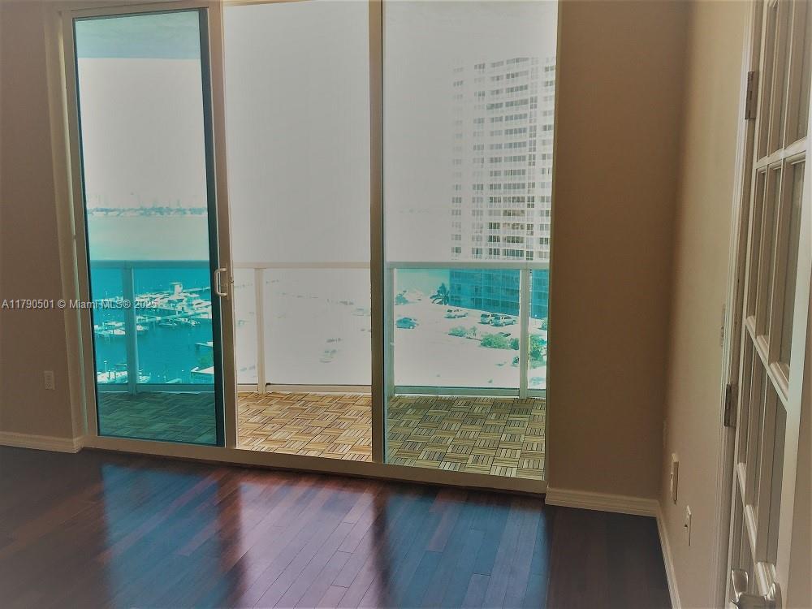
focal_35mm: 29
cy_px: 304
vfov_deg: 48.2
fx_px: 680
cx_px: 406
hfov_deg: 61.7
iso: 40
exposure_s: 1/120
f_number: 2.2
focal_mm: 4.15
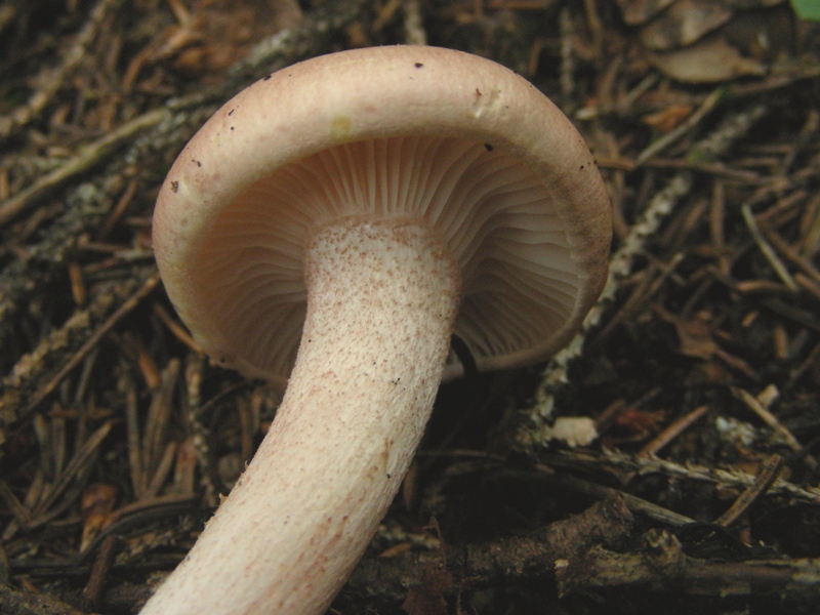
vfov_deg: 37.7
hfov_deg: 49.0
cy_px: 308
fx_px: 900
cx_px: 410
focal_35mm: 38
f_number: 3.5
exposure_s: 1/18.5
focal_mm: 6.3
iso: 200
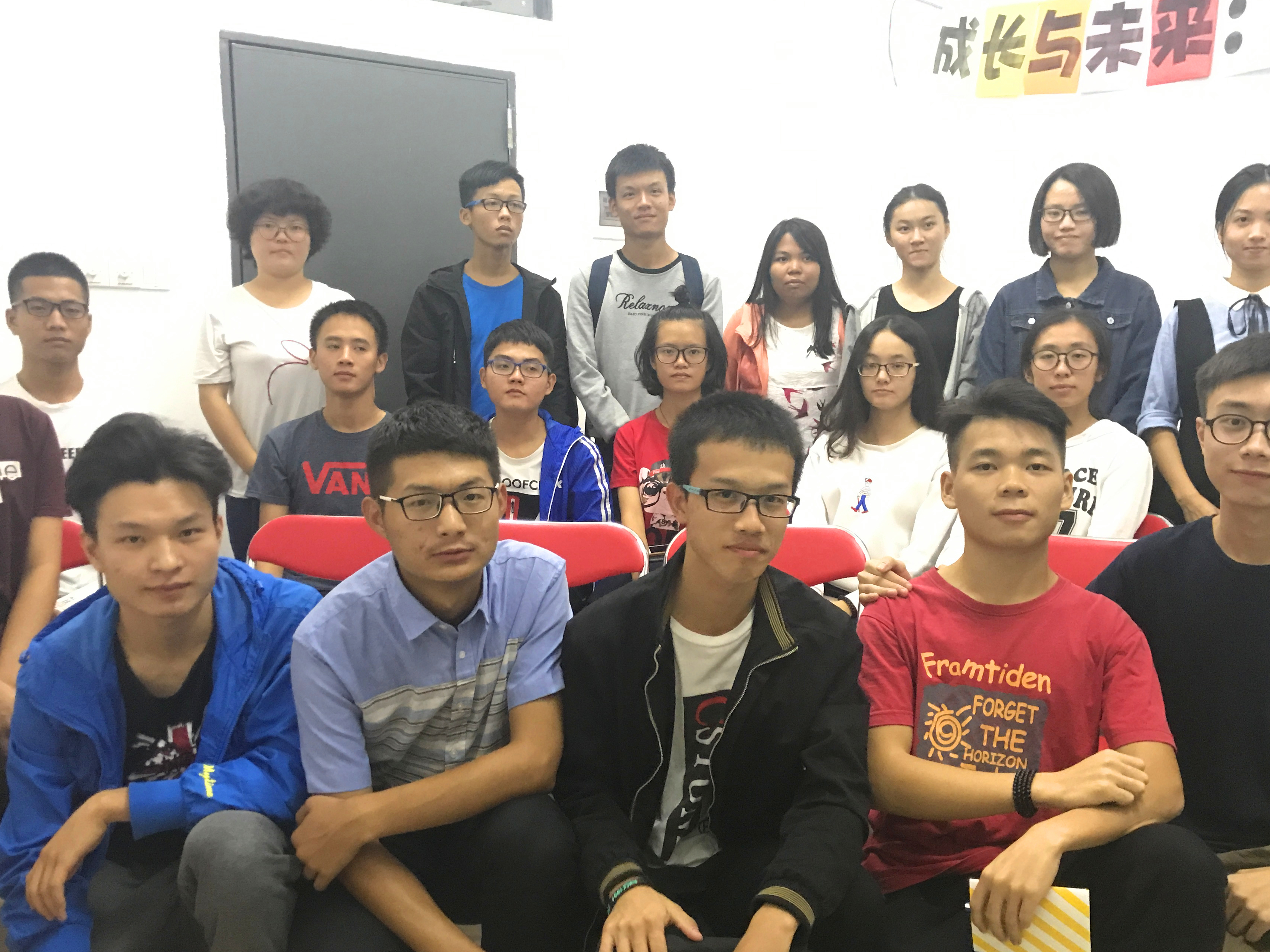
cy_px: 550
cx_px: 657
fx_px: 1211
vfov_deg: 42.8
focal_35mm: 33
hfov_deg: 55.3
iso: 80
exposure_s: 1/7
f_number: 1.8
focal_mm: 3.99
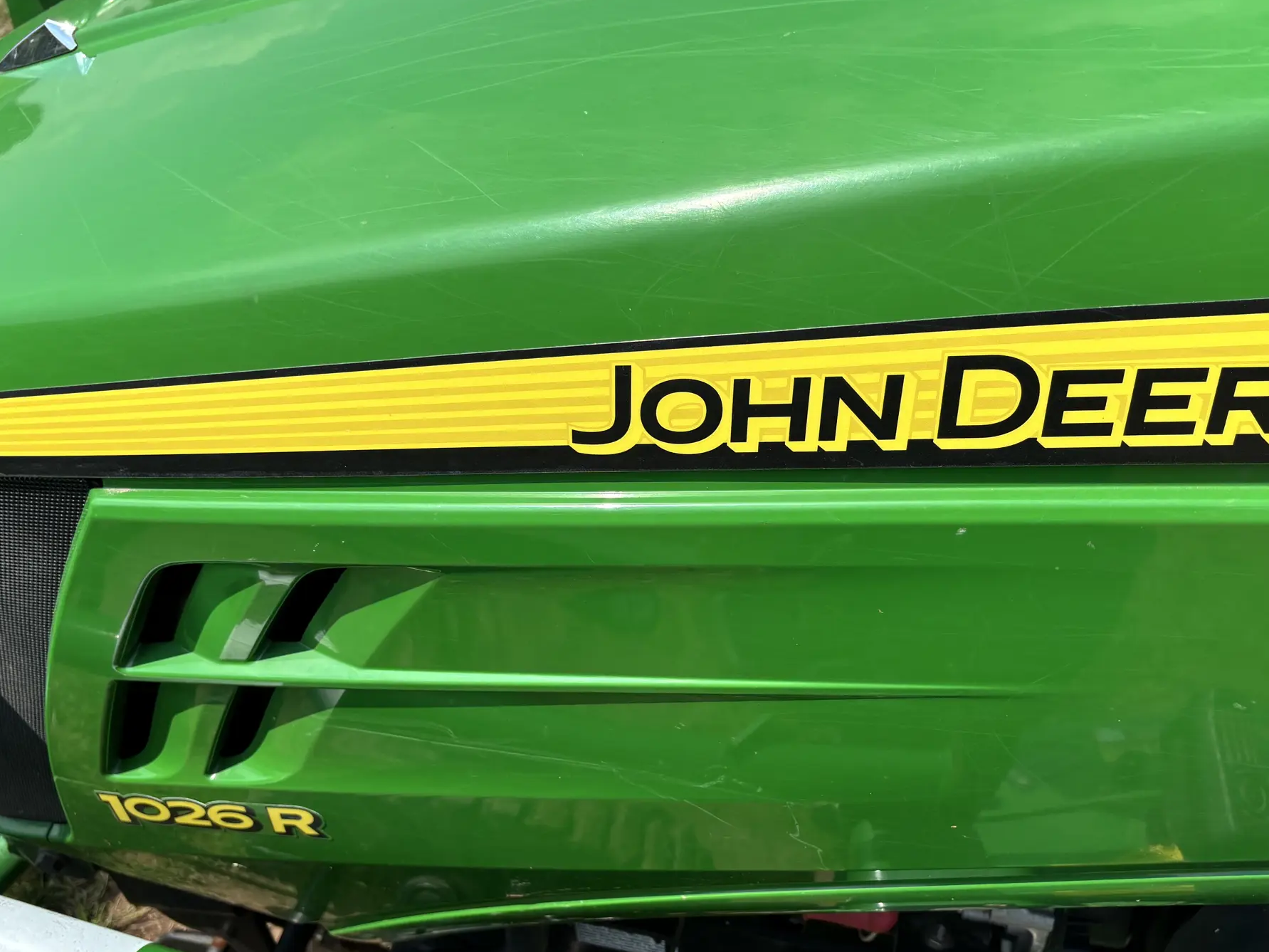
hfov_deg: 52.5
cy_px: 513
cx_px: 695
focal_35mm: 35
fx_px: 1283
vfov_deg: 40.7
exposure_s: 1/2398
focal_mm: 5.96
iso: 50
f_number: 1.6
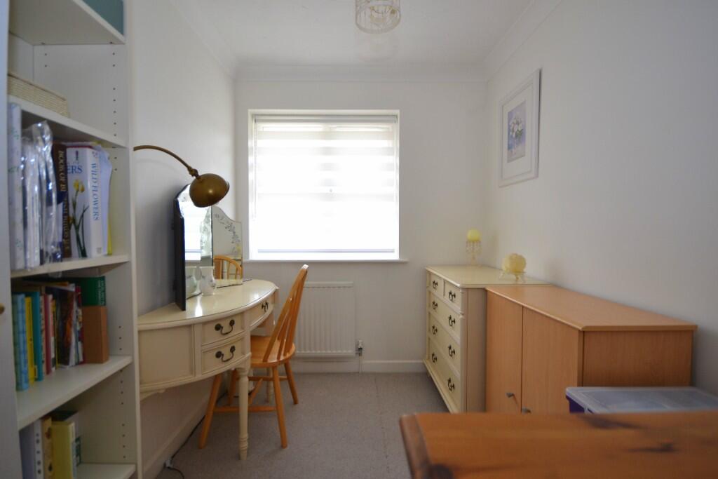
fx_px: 299
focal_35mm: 15
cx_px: 359
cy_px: 240
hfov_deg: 100.4
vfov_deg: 77.3
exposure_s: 1/60
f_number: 4
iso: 400
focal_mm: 10
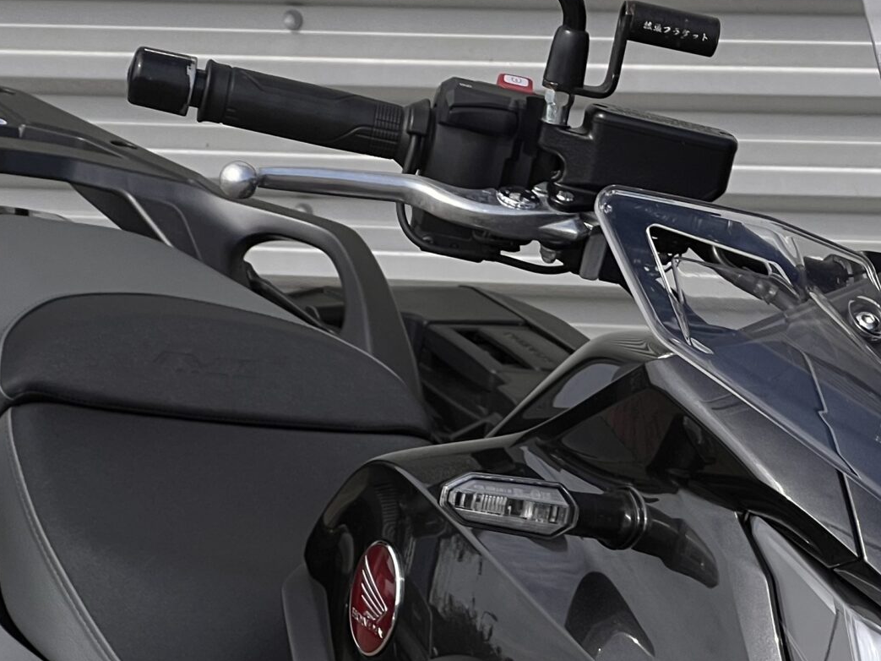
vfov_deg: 7.8
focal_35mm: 189
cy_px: 582
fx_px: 4810
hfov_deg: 10.3
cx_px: 1057
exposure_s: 1/896
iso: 32
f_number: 2.8
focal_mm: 9
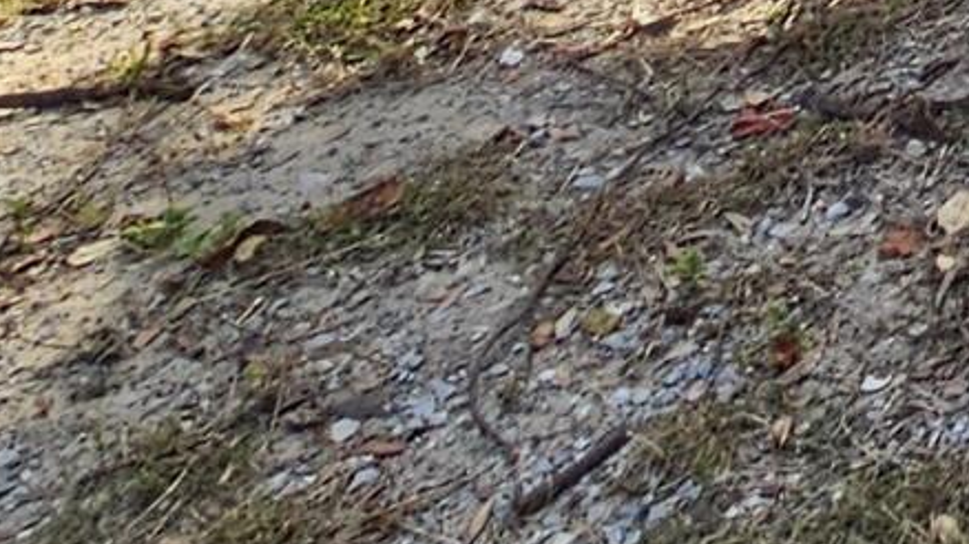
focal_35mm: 97
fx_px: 2491
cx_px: 2139
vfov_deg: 8.8
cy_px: -1345
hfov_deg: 15.5
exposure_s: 1/809
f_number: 2.2
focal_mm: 2.2
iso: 64
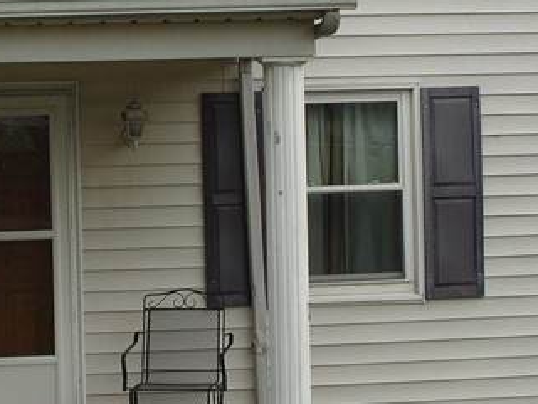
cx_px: 86
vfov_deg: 13.0
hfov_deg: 17.4
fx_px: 1741
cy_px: -13
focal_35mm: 112
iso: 80
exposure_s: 1/250
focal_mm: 7.8
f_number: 4.8
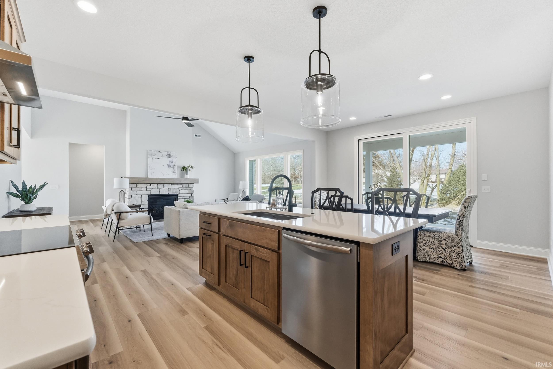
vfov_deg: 77.3
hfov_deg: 100.4
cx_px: 276
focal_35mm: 15
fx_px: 230
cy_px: 184
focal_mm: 10
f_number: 4
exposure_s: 1/4000
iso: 800
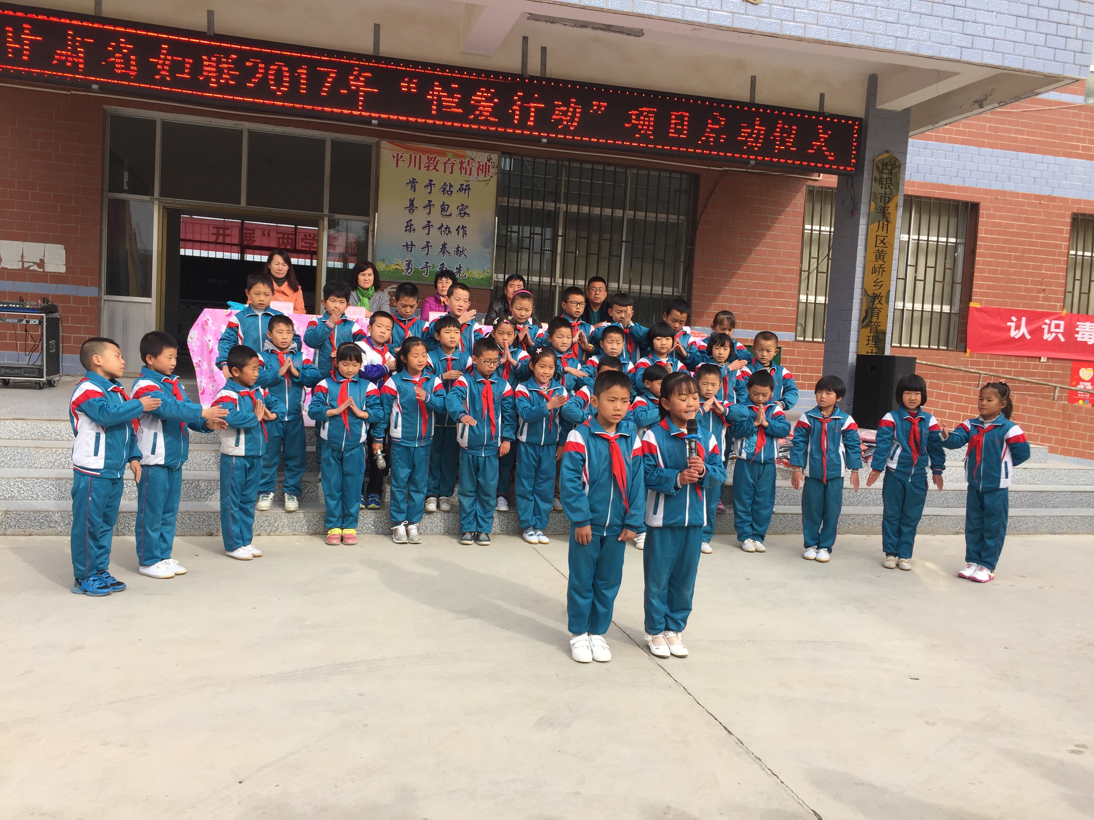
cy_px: 410
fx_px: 917
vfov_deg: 48.2
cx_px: 547
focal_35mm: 29
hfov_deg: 61.7
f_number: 2.2
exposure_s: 1/842
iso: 32
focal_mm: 4.15
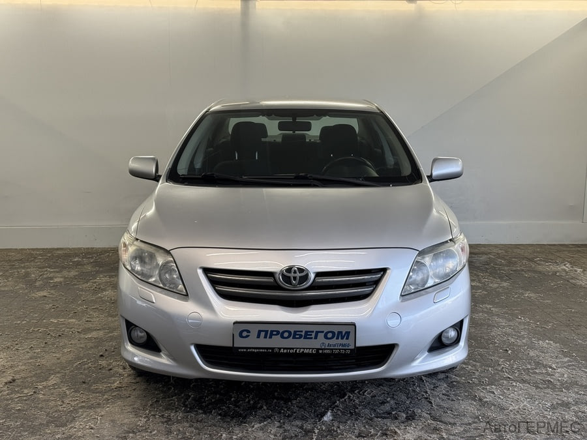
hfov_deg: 39.7
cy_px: 220
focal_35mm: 48
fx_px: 814
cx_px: 294
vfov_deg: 30.3
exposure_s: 1/159
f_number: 1.78
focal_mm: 6.76
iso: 50
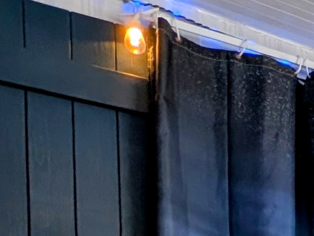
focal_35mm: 79
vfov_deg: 14.9
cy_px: 487
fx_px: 717
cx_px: 648
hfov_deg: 17.1
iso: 36
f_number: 1.95
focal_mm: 2.23
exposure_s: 1/37.1
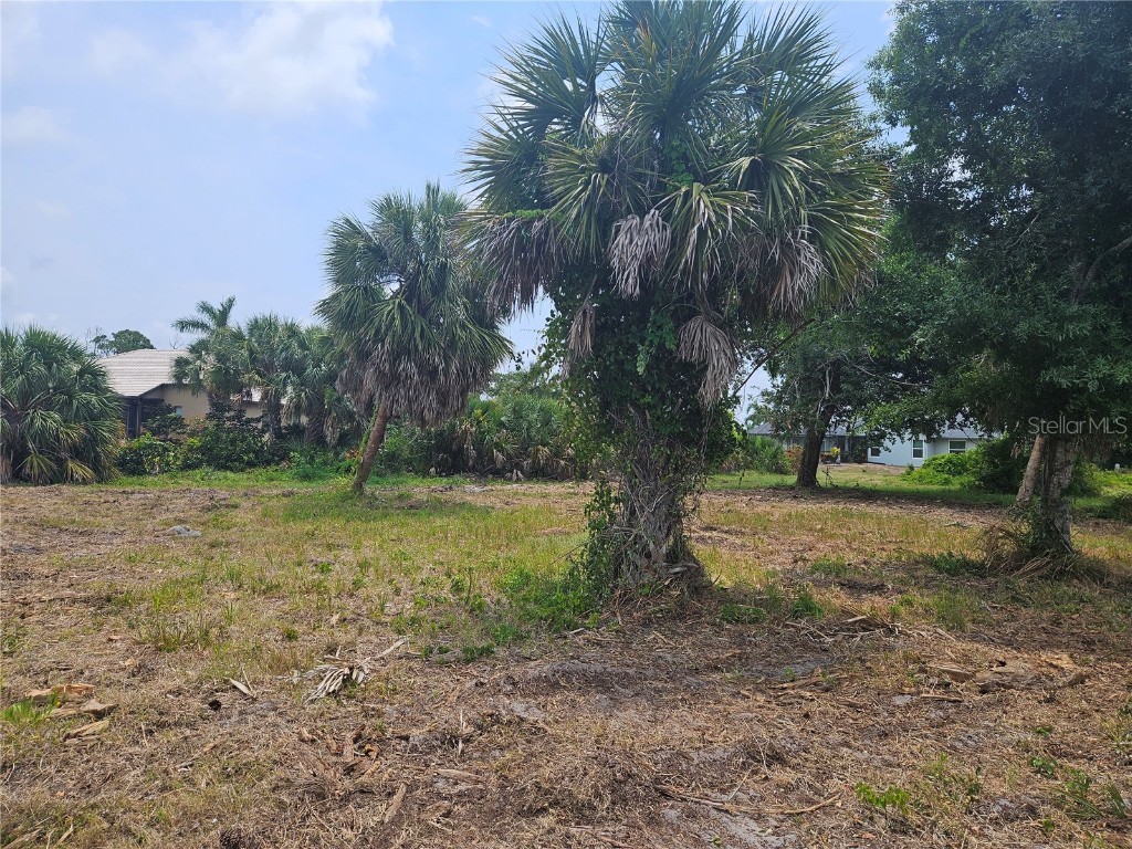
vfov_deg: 58.9
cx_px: 566
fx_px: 752
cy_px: 424
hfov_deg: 73.9
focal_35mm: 23
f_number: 1.8
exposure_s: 1/1983
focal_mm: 5.4
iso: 25
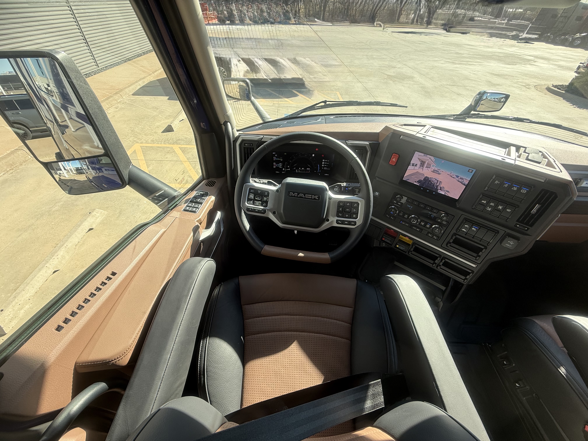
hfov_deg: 102.1
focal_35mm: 14
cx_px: 294
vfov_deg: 85.7
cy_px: 220
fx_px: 238
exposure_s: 1/171
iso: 64
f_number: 2.2
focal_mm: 2.22
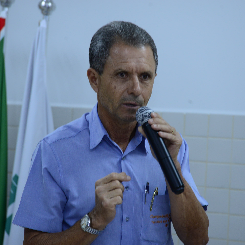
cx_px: 125
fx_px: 1225
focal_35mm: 153
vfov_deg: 11.4
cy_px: 122
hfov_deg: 11.4
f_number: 5.6
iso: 1600
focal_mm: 120
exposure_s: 1/125
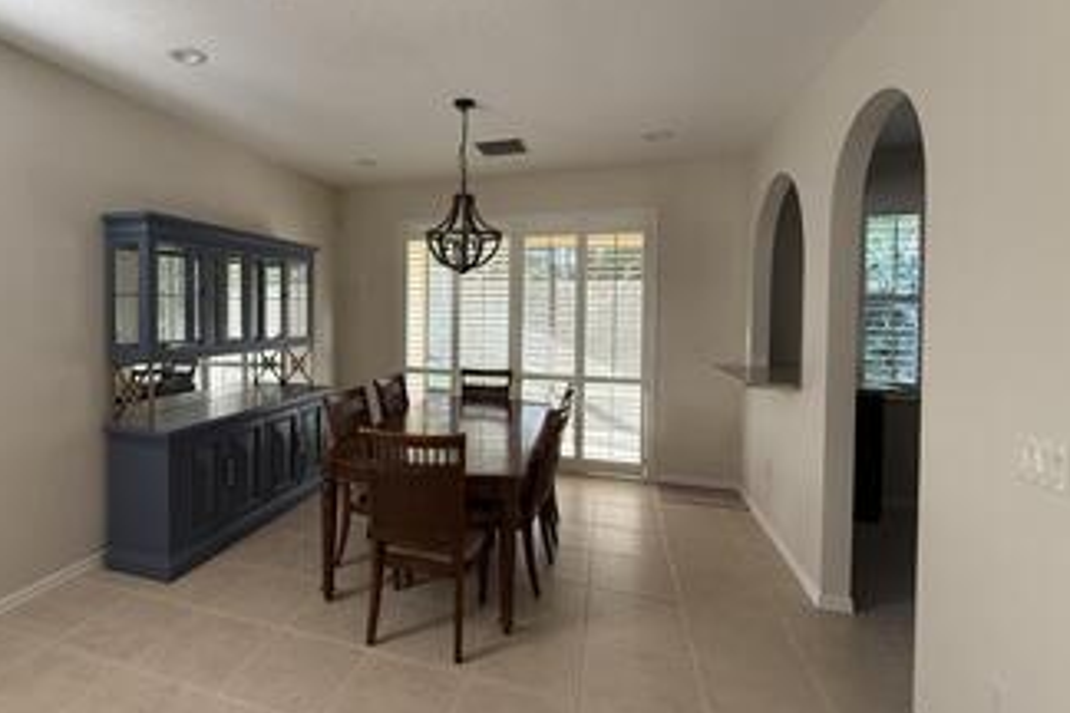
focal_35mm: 18
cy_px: 320
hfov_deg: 88.9
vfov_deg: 67.2
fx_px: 535
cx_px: 429
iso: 250
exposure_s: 1/99
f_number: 2.2
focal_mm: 2.22
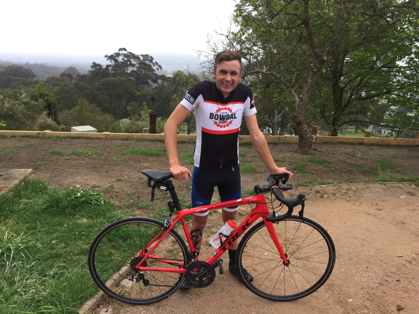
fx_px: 351
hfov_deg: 61.7
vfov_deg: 48.2
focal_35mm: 29
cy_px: 157
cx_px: 210
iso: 32
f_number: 2.2
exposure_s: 1/100
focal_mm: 4.15
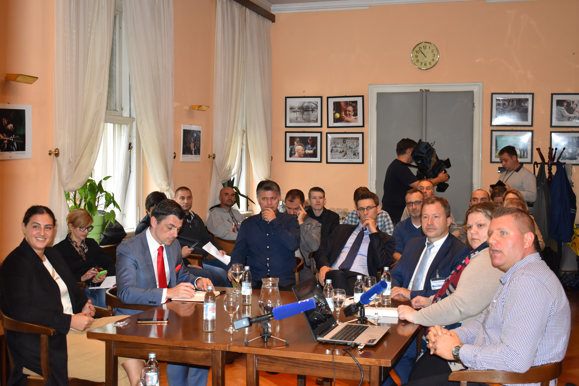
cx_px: 290
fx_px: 748
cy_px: 193
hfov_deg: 42.3
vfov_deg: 28.9
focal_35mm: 46
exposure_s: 1/80
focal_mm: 31
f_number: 4.5
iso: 800
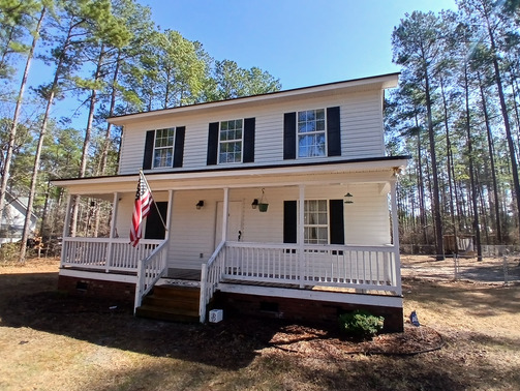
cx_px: 259
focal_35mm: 18
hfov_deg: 87.7
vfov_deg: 71.7
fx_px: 271
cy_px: 190
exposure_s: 1/625
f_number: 2.2
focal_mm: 1.4
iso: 50
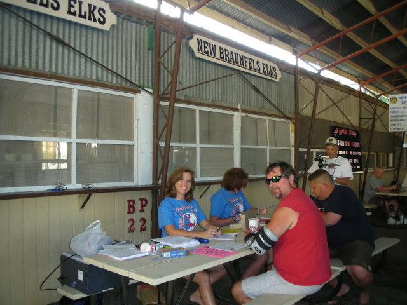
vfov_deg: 40.7
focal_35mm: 35
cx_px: 204
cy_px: 152
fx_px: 412
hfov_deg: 52.6
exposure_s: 1/60
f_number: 2.8
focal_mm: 5.8
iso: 134
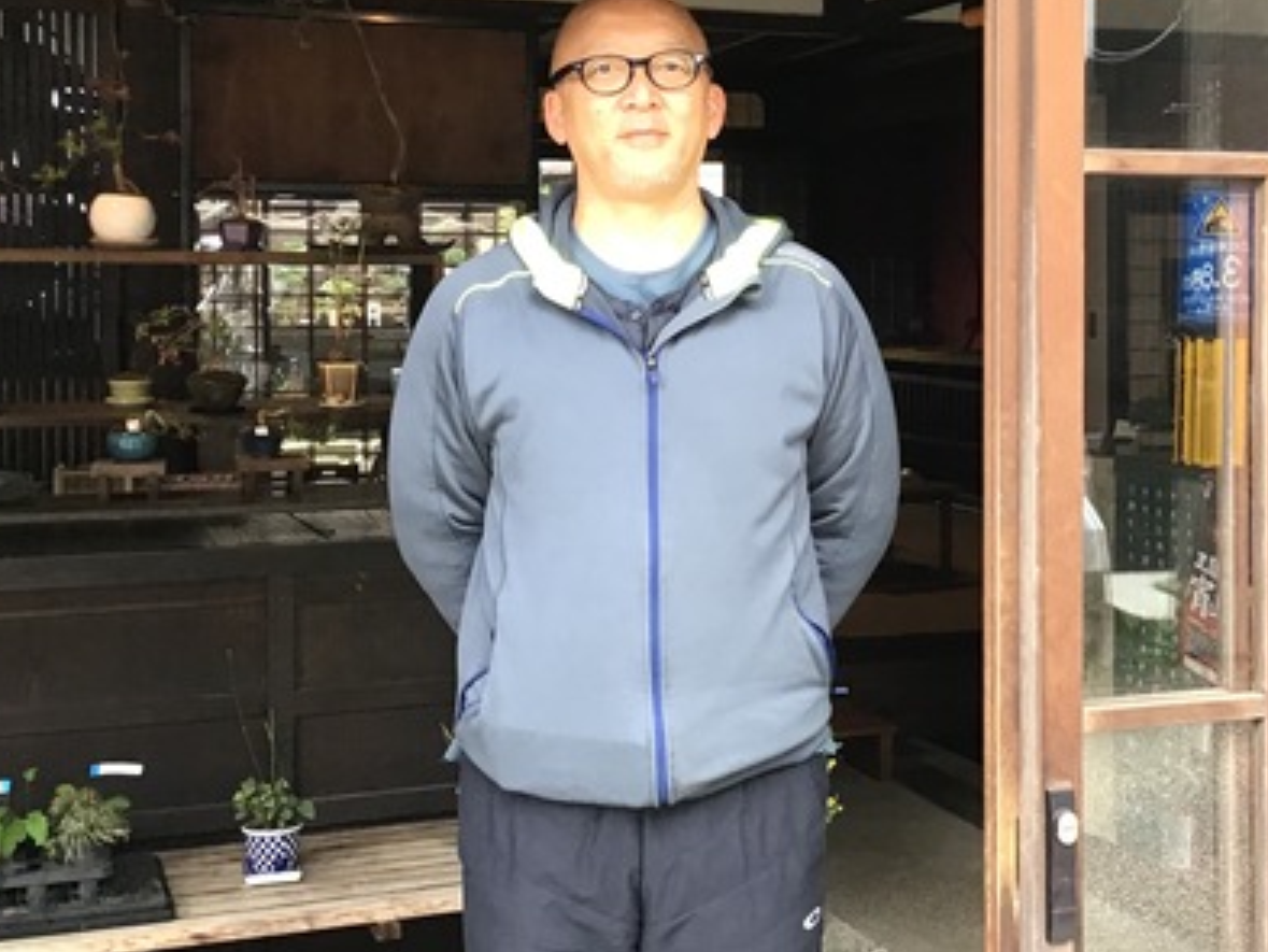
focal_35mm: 58
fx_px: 2125
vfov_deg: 25.2
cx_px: 829
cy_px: 352
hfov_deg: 33.0
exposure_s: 1/30
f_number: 2.4
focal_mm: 3.3
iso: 32
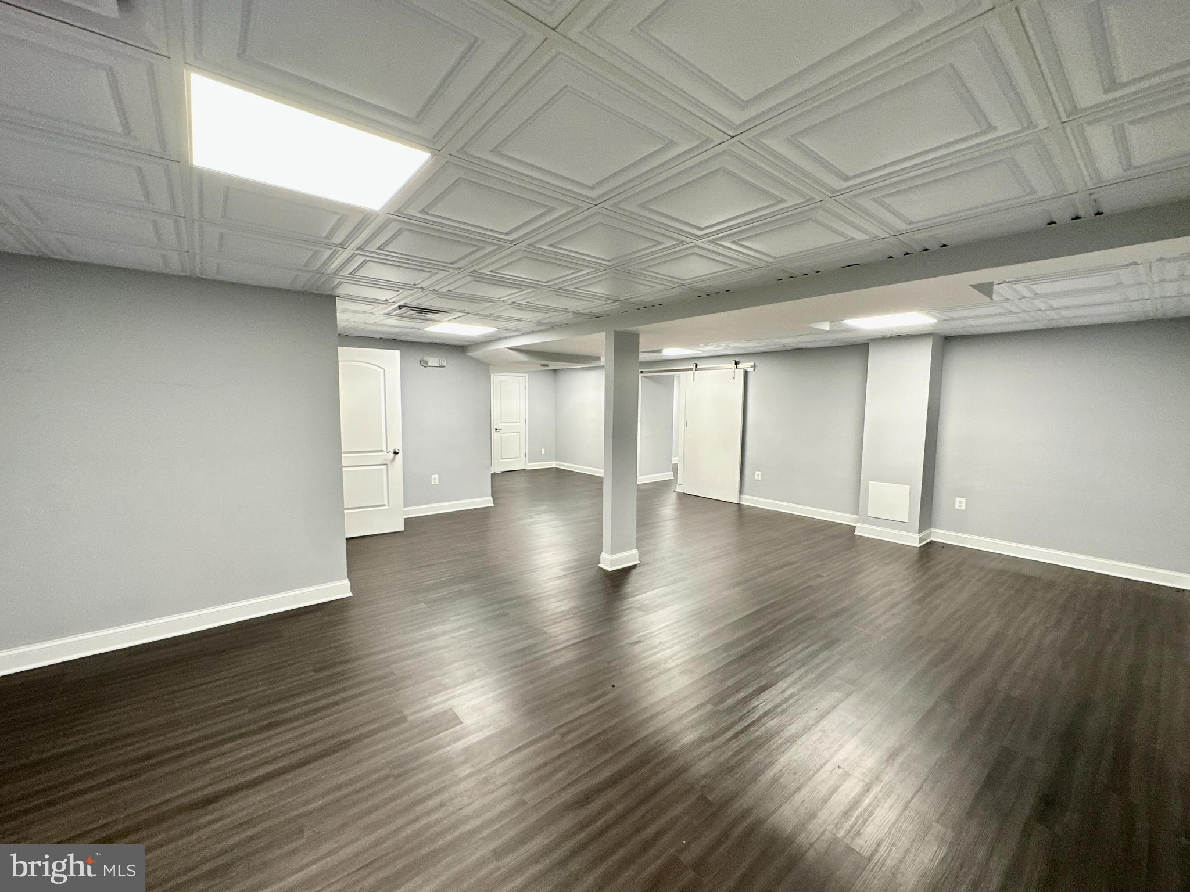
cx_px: 595
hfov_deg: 102.1
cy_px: 446
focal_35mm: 14
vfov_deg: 85.7
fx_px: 481
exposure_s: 1/60
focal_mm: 2.22
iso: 125
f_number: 2.2
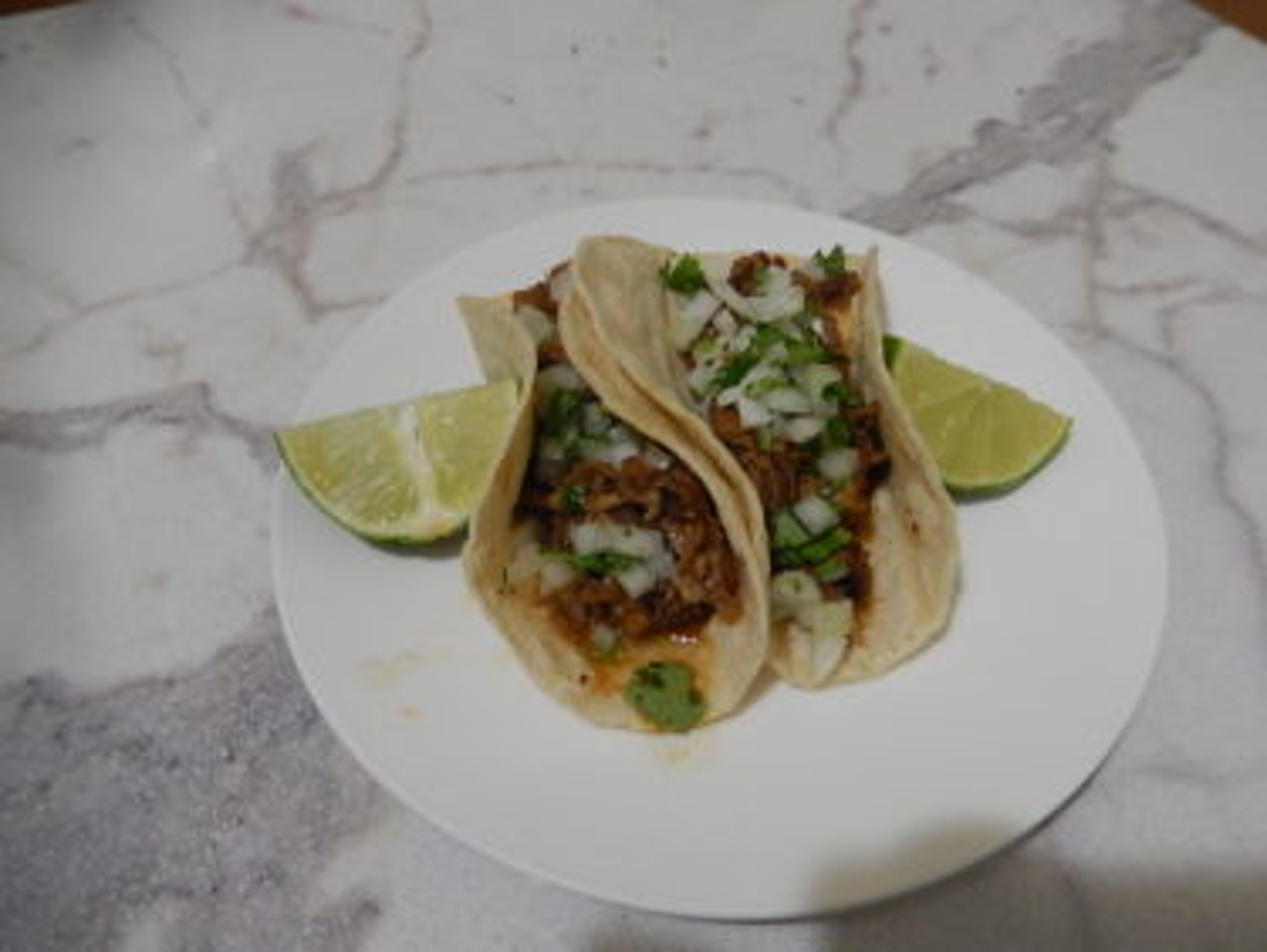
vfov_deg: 55.0
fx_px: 916
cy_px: 476
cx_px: 634
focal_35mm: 25
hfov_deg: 69.3
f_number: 3.4
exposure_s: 1/8
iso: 400
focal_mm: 4.5
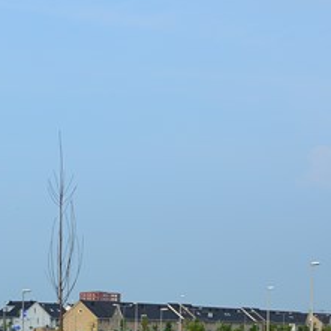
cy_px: 340
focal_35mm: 83
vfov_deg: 20.2
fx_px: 898
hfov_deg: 20.7
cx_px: 79
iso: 200
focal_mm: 18
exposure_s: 1/400
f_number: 6.3
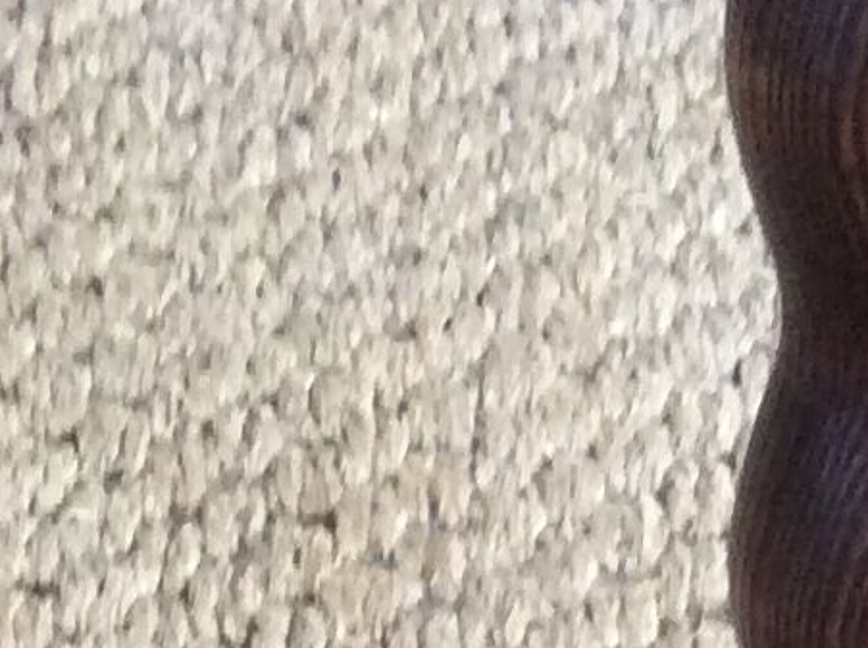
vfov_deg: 7.3
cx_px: 508
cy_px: 1852
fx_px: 4608
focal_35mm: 184
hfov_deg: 10.8
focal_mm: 3.3
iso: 160
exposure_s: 1/25
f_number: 2.4
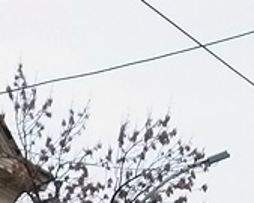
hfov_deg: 5.0
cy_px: 507
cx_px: -457
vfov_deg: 4.1
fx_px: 2810
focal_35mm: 374
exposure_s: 1/60
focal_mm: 20.85
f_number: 3.5
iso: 640
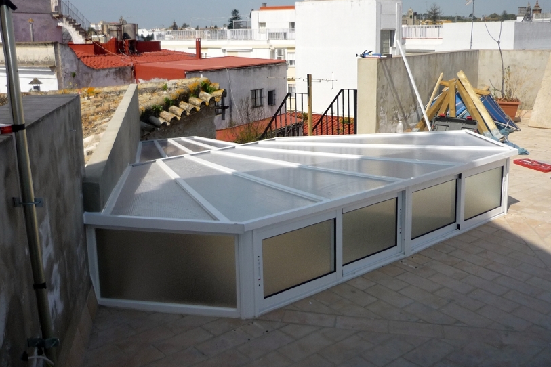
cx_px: 281
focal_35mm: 38
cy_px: 151
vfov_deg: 35.0
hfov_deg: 50.7
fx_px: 582
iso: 100
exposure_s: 1/250
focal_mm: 5.5
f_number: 8
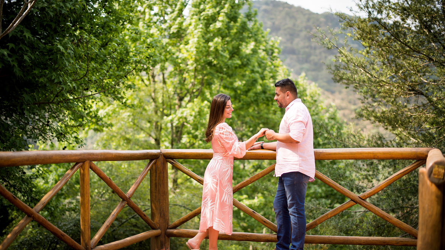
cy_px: 140
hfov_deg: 39.2
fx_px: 625
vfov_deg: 22.6
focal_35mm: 53
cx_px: 225
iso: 100
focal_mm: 50
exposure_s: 1/800
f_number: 2
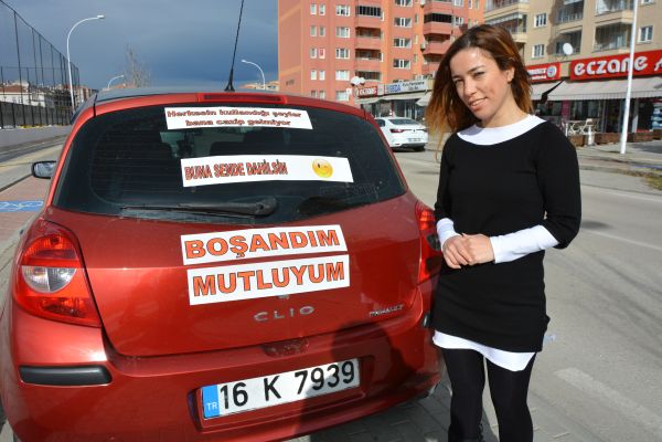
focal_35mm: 27
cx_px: 331
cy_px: 221
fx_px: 496
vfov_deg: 47.9
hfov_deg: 67.4
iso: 100
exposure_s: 1/320
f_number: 9
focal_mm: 18
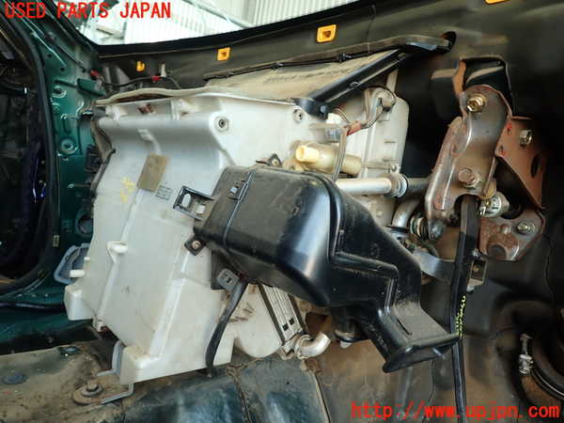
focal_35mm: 25
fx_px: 407
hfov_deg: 69.4
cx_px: 282
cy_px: 212
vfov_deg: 54.9
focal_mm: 4.5
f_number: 2
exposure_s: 1/60
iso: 160
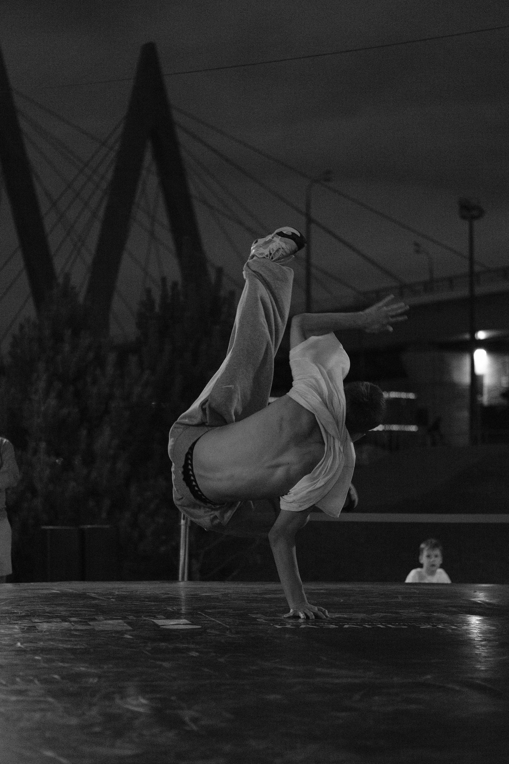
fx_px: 1591
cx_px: 254
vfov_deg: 27.0
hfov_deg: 18.2
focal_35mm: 75
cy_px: 382
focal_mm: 50
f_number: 2
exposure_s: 1/640
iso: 5000
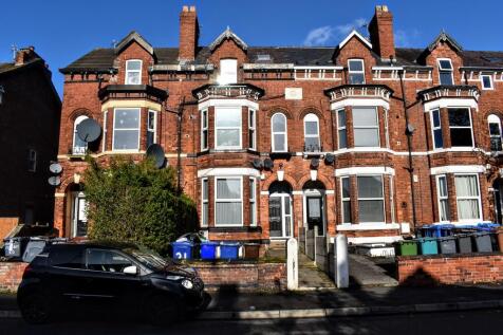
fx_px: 377
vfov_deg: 47.9
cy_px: 168
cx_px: 252
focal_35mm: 27
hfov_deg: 67.4
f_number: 11
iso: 200
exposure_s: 1/500
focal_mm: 18
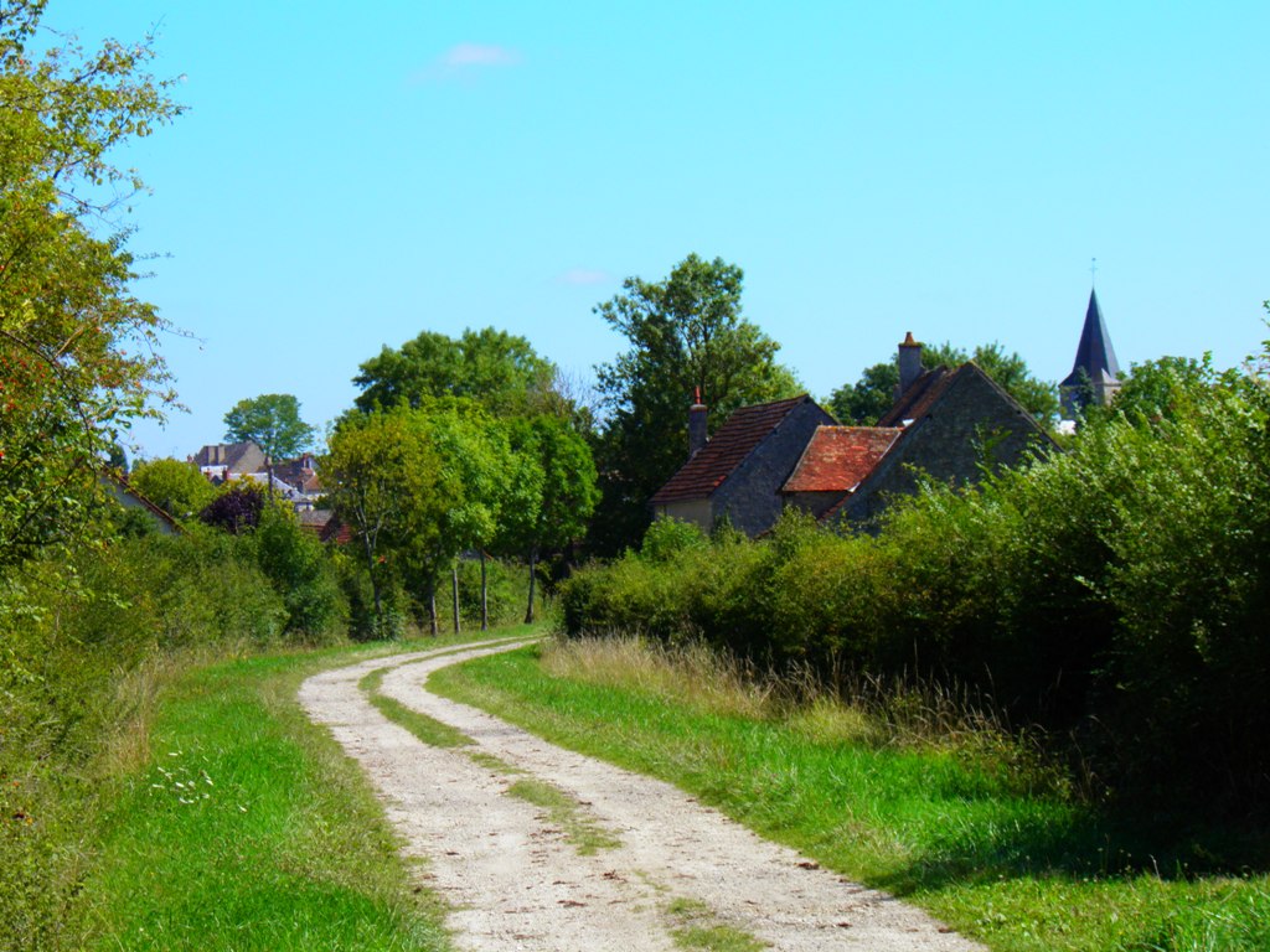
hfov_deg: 15.6
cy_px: 476
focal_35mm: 126
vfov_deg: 11.8
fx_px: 4623
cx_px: 635
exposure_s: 1/200
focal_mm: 22.6
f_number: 5.7
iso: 50
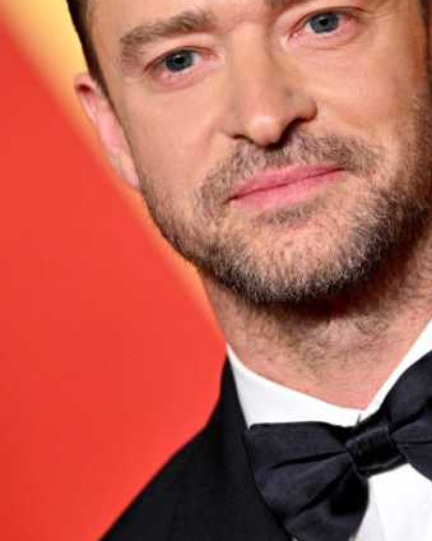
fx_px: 7738
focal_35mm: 484
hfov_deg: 3.2
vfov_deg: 4.0
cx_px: 367
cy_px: 144
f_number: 2.8
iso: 2500
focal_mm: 195
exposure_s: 1/1600
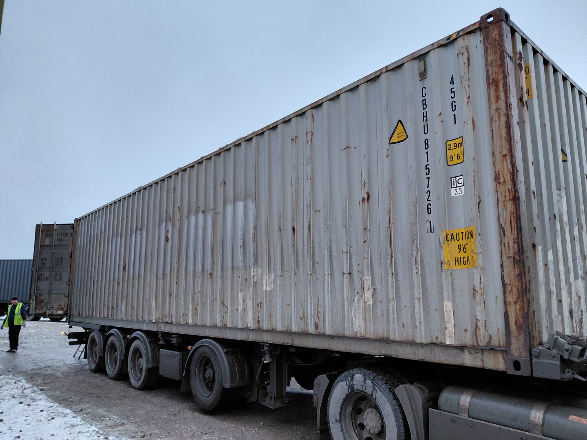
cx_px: 294
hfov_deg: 69.4
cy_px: 220
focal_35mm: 25
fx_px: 424
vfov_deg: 54.9
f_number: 1.8
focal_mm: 4.69
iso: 125
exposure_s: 1/120
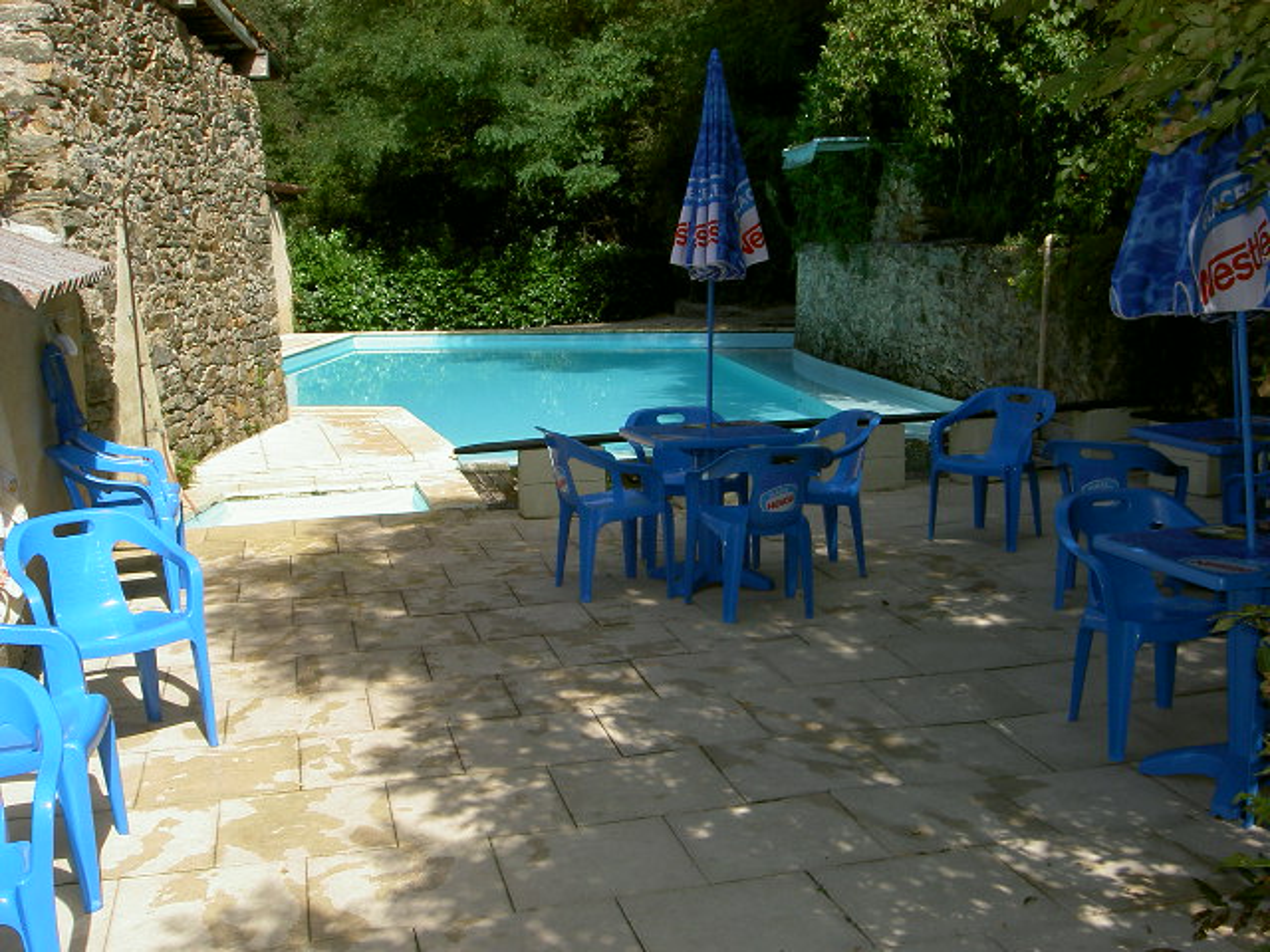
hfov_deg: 47.9
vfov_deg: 36.8
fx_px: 1431
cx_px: 635
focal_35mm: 39
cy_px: 476
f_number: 4.7
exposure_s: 1/769
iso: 100
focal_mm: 8
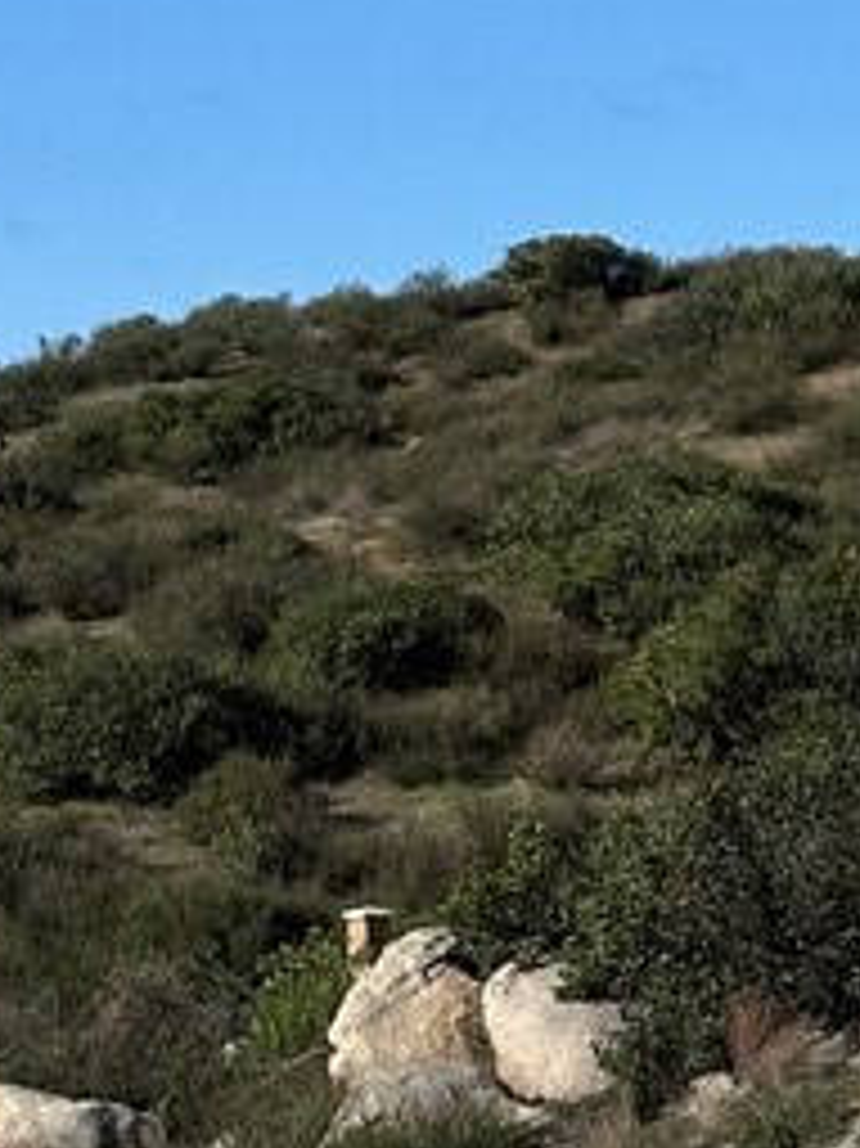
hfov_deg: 7.5
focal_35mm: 193
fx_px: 6399
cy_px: 833
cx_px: 1445
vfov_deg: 10.2
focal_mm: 6.86
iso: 64
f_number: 1.78
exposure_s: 1/4566
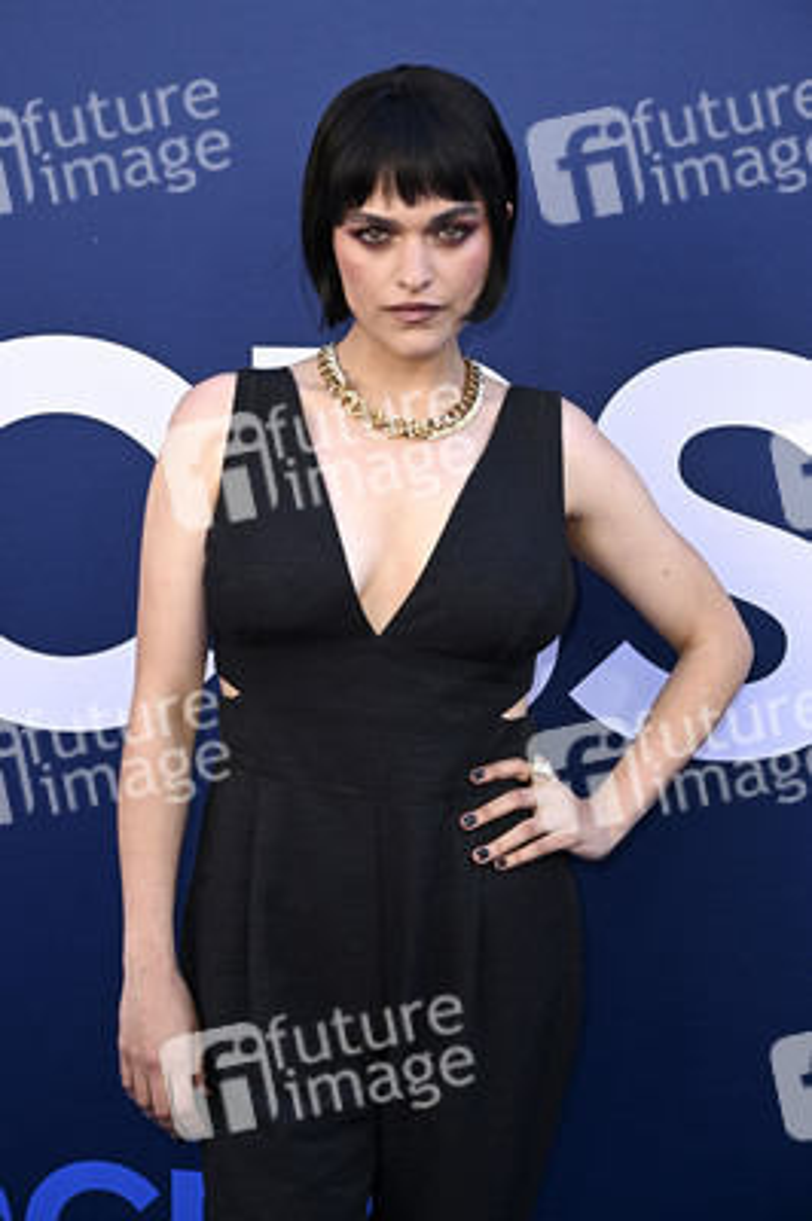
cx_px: 406
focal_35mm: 70
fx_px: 2372
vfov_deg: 28.9
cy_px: 610
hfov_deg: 19.4
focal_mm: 70
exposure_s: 1/200
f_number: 5.6
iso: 400
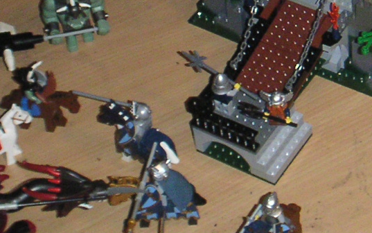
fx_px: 1217
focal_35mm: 120
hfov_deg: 17.0
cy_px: -82
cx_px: 372
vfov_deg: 10.6
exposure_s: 1/45
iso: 160
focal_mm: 6
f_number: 2.8
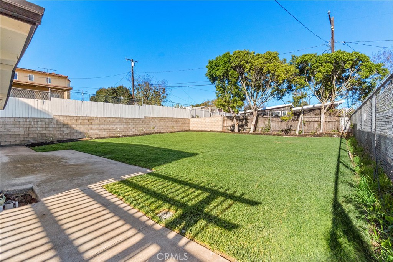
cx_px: 196
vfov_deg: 77.3
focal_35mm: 15
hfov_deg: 100.4
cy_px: 131
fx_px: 164
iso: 400
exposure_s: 1/1000
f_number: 8
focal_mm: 10
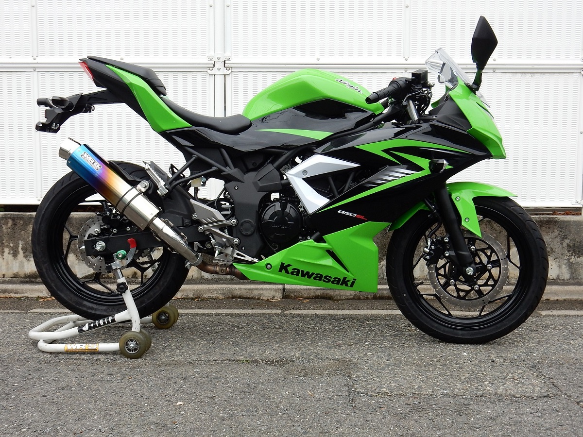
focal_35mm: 43
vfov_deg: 33.6
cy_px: 218
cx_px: 292
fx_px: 724
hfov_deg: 43.9
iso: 125
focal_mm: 7.6
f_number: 4.2
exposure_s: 1/80
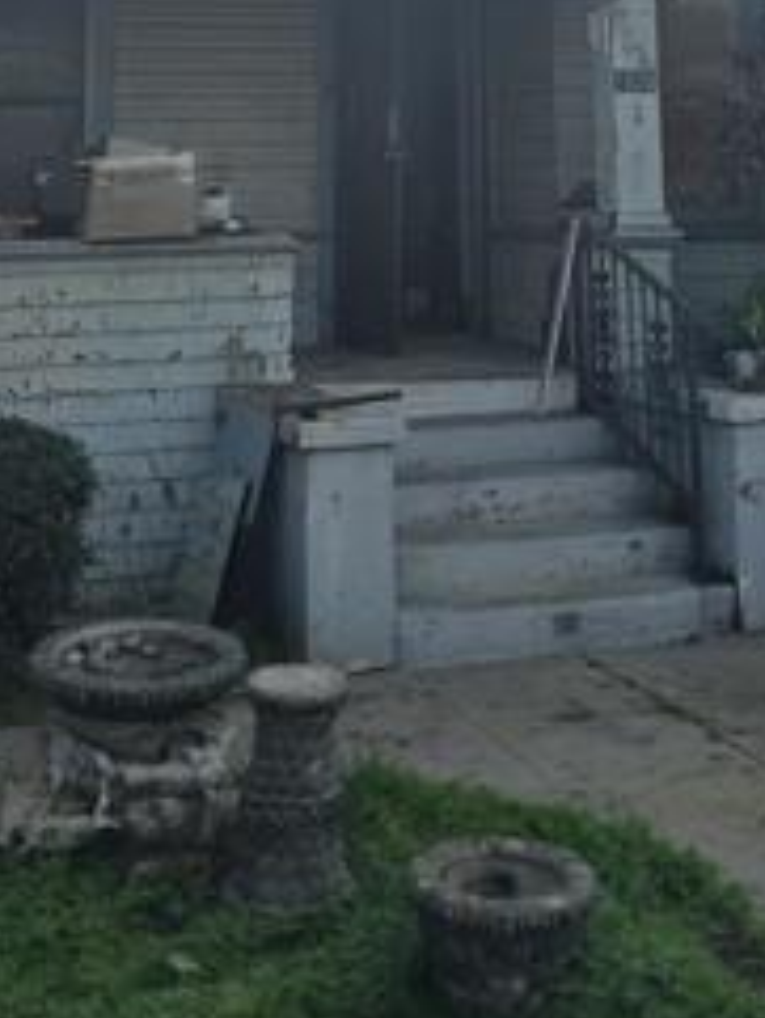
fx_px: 1796
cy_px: -84
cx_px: 385
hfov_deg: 24.0
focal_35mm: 61
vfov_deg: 28.9
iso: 12
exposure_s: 1/3758
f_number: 1.7
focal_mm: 6.3
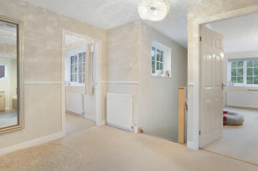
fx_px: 129
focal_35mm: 18
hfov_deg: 90.0
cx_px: 130
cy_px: 77
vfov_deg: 67.1
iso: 100
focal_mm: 10
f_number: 7.1
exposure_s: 1/1.67
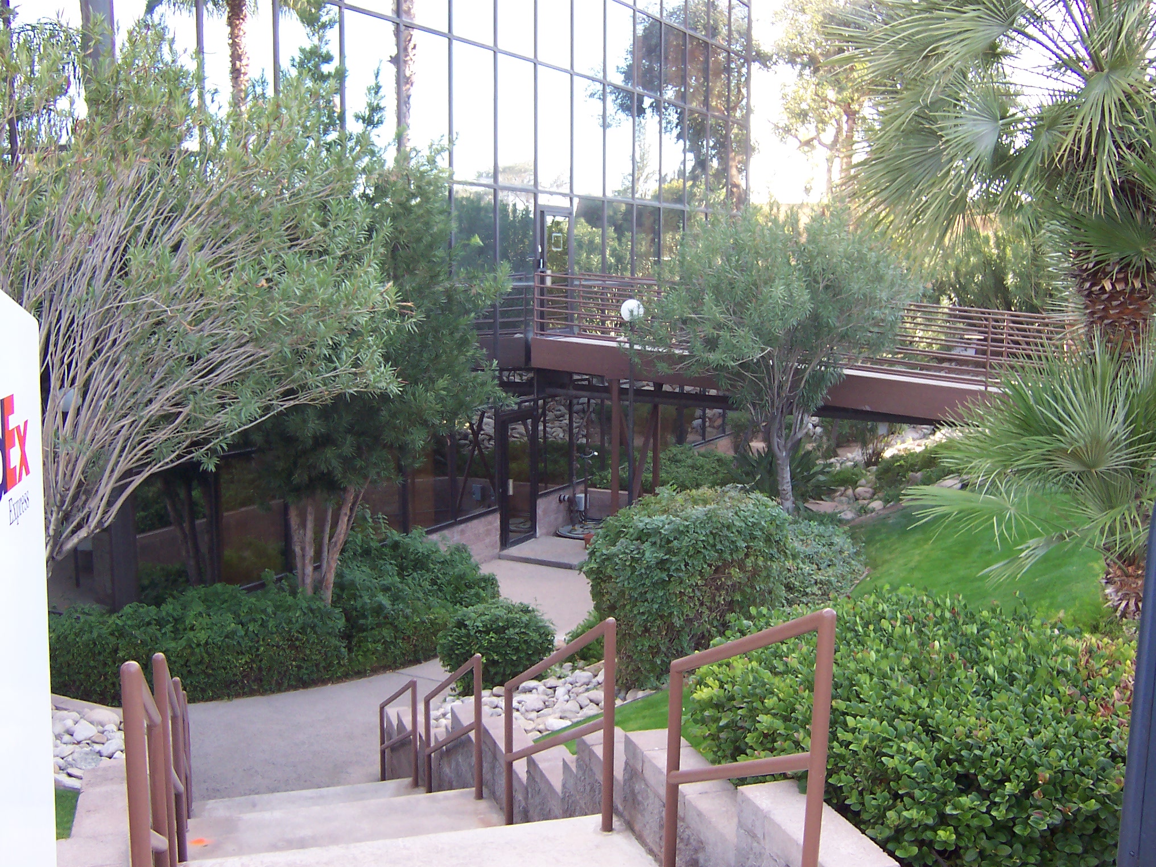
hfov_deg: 51.4
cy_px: 434
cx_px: 578
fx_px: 1202
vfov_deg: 39.7
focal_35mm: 36
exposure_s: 1/90
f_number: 2.8
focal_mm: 5.6
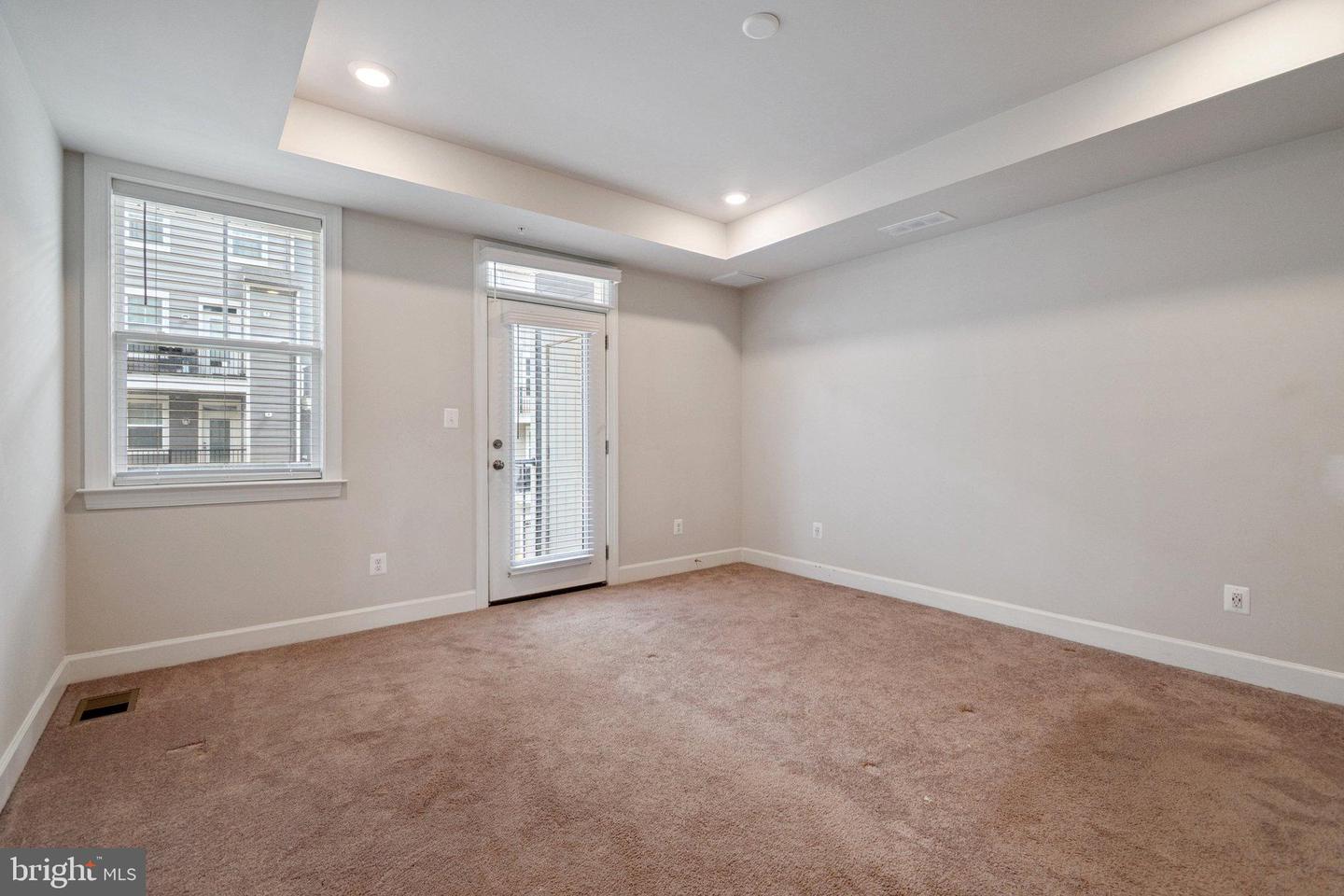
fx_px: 560
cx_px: 672
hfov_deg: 100.4
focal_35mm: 15
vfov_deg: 77.3
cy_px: 448
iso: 400
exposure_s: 1/80
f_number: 5.6
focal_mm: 10
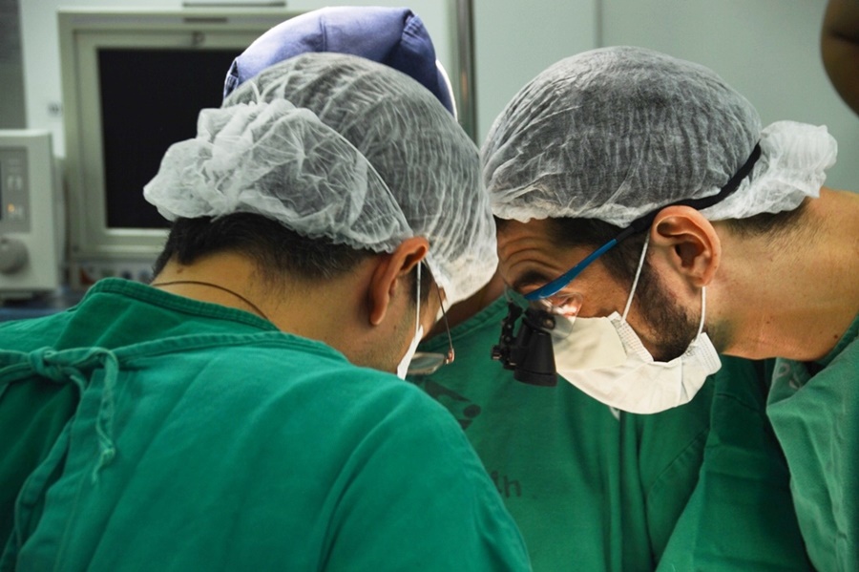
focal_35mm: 135
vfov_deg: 10.1
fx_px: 3219
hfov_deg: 15.2
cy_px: 286
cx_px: 430
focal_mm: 90
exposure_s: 1/50
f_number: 5.6
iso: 100
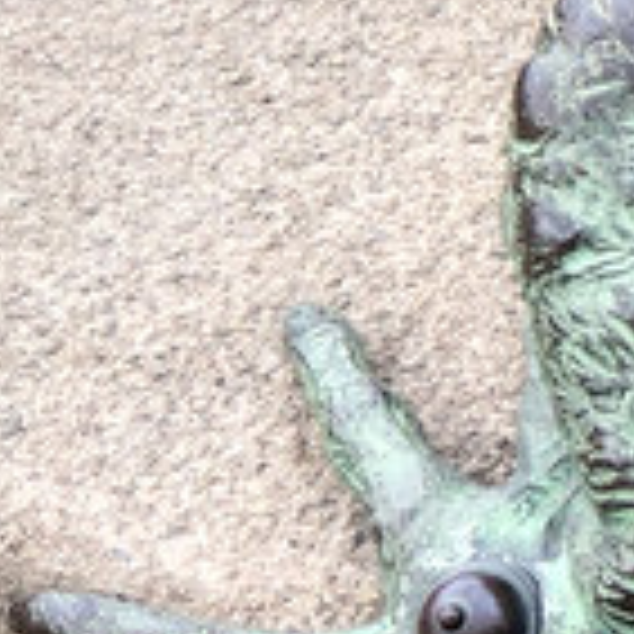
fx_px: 6900
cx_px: 1205
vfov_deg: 5.3
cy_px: 315
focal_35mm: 333
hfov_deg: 5.2
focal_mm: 6.6
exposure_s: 1/128
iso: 20
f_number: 2.8
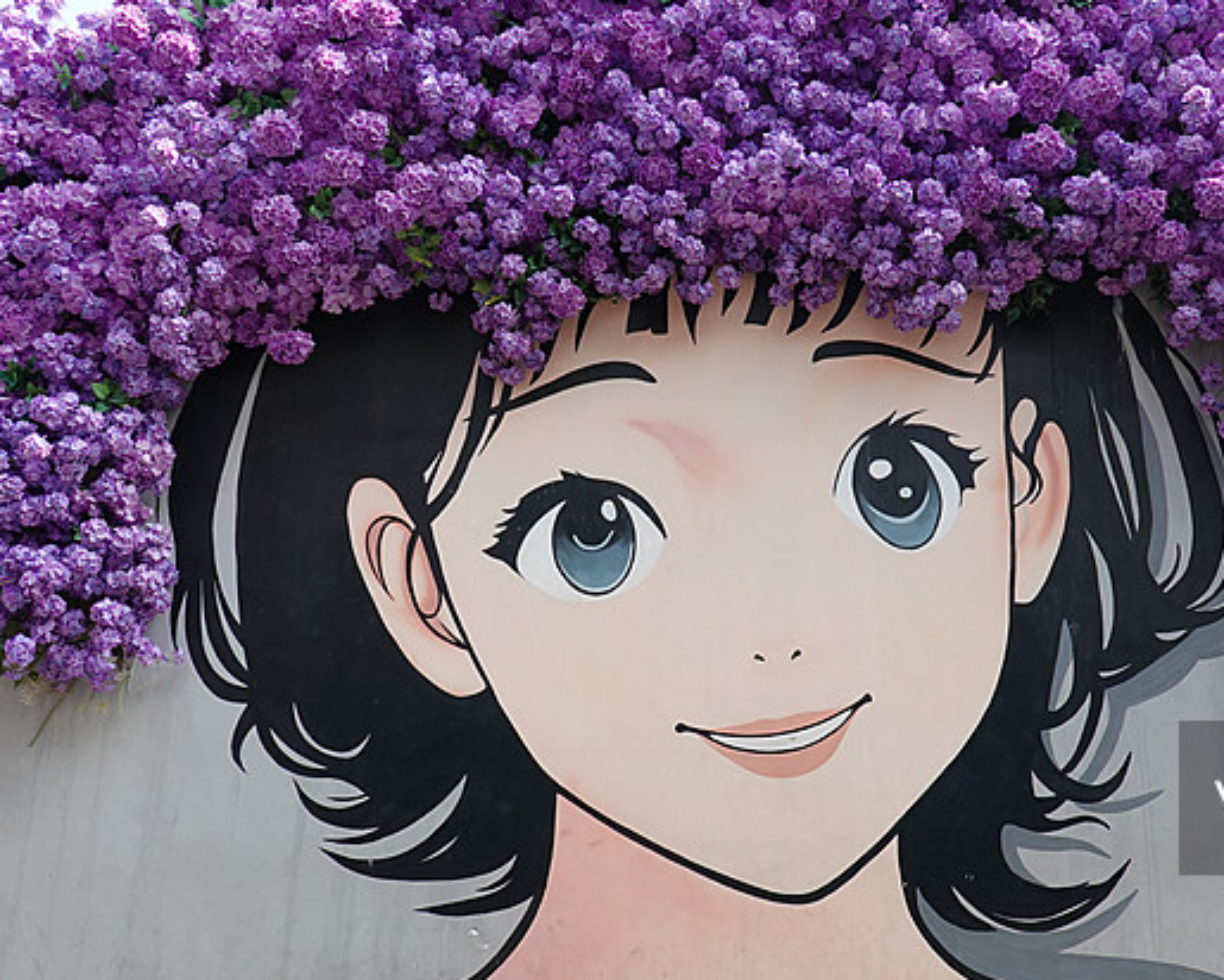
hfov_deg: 51.1
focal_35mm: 35
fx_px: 1268
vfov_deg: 42.2
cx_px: 758
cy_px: 503
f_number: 5
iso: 125
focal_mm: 9
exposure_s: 1/200
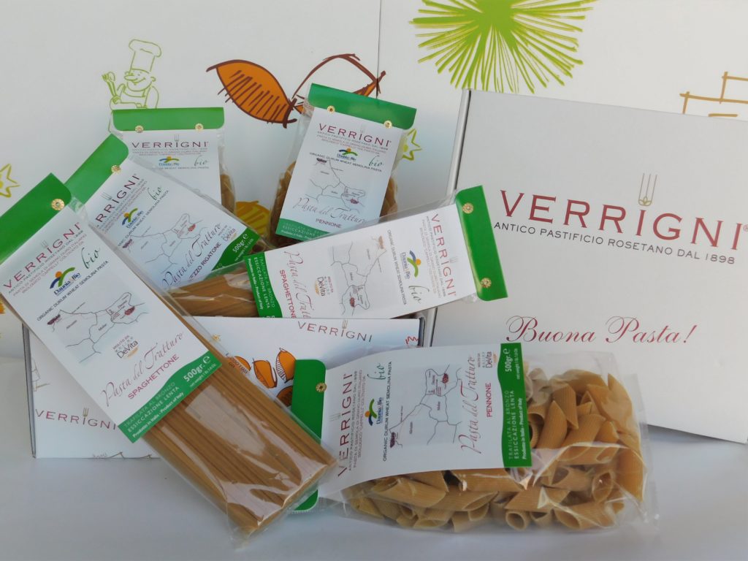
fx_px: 648
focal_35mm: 30
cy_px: 280
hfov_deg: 60.0
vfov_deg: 46.8
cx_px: 374
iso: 125
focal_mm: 5.3
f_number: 3.2
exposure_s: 1/250
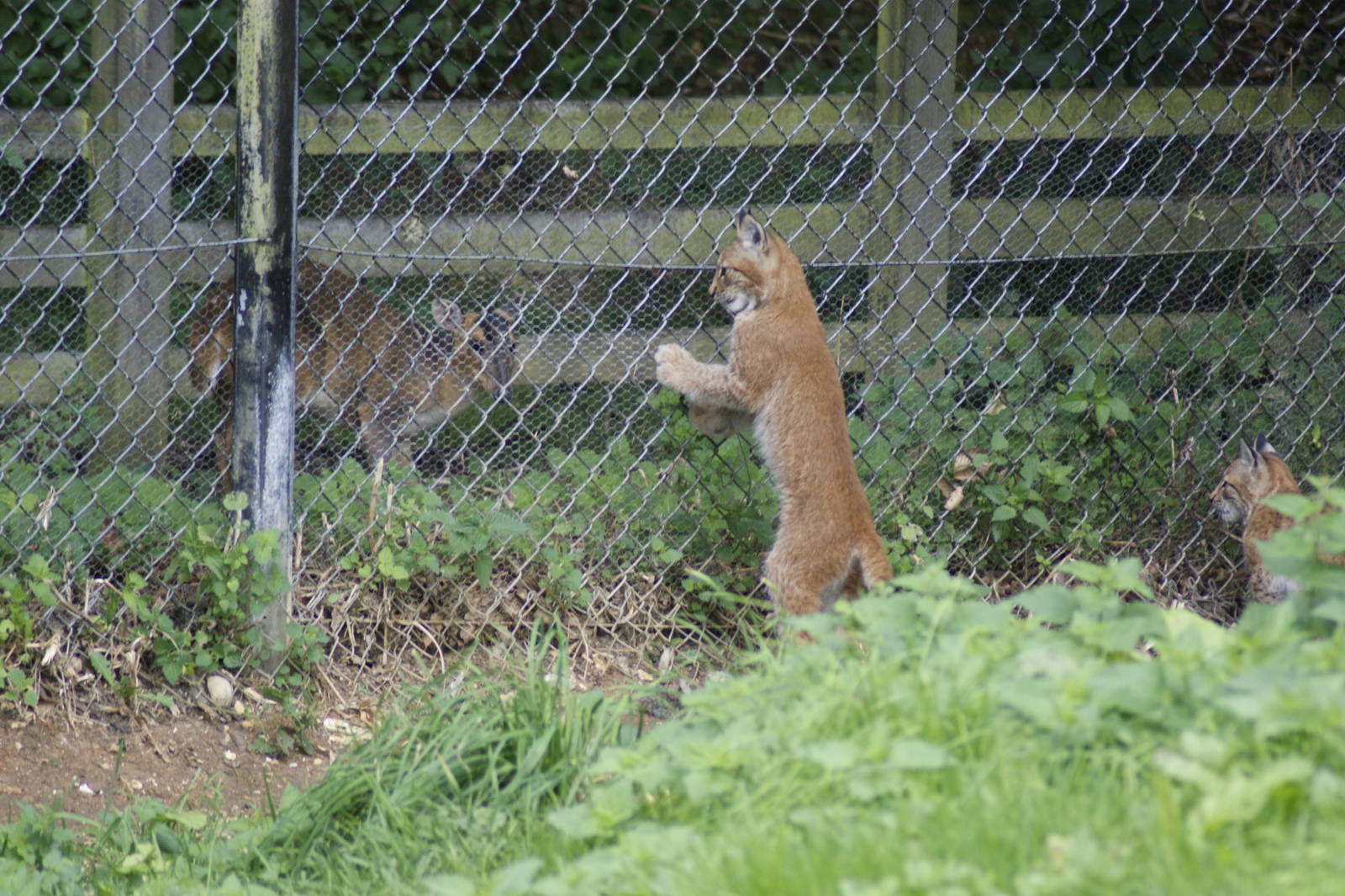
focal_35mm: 450
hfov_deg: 4.6
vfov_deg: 3.1
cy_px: 448
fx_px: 16803
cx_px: 672
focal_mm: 300
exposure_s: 1/80
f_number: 5.6
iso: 400
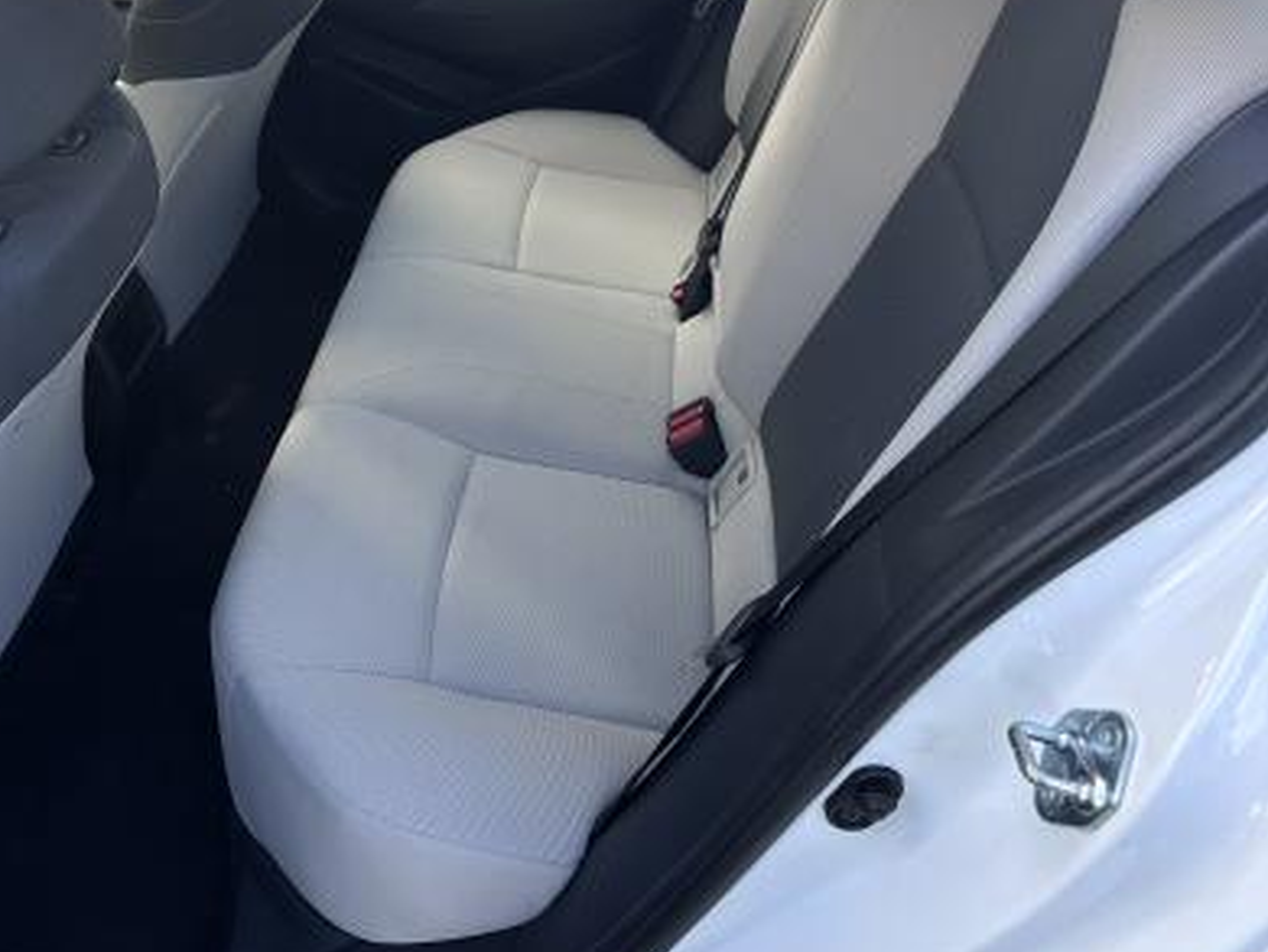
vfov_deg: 45.4
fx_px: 1136
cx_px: 452
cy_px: 413
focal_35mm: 31
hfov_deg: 57.4
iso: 80
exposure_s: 1/433
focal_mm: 6.86
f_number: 1.78
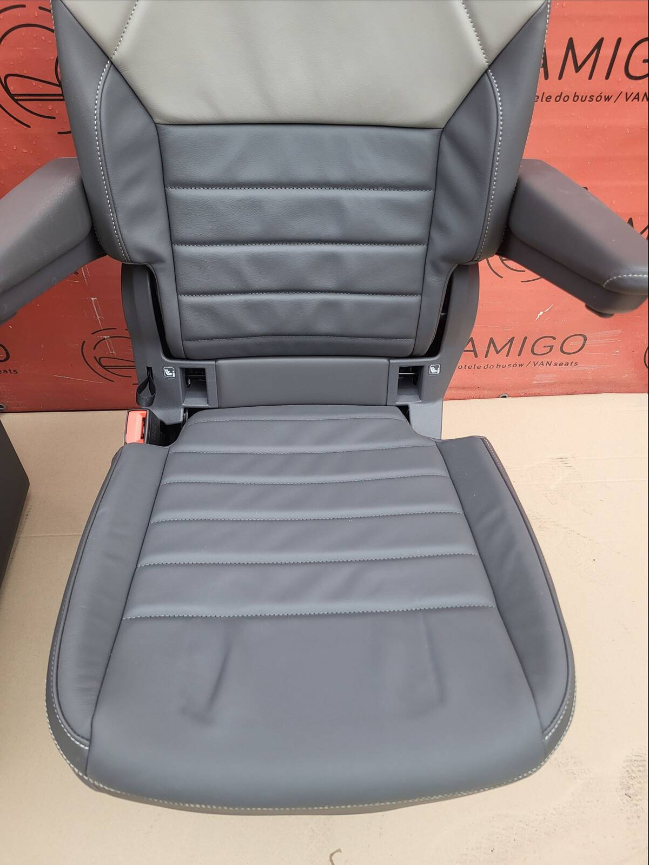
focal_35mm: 26
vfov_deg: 67.3
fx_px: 650
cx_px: 324
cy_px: 432
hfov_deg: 53.1
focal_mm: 5.4
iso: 160
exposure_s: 1/100
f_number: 1.8
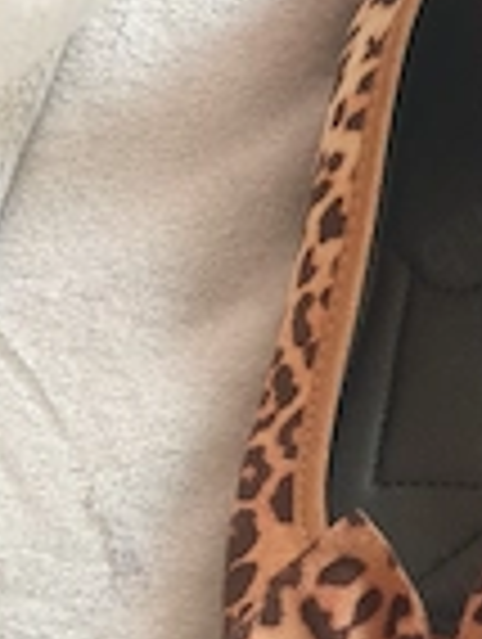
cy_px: 572
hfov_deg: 18.6
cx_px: 644
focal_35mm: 73
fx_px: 1351
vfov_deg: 25.8
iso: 250
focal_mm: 4.3
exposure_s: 1/32.1
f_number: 1.5
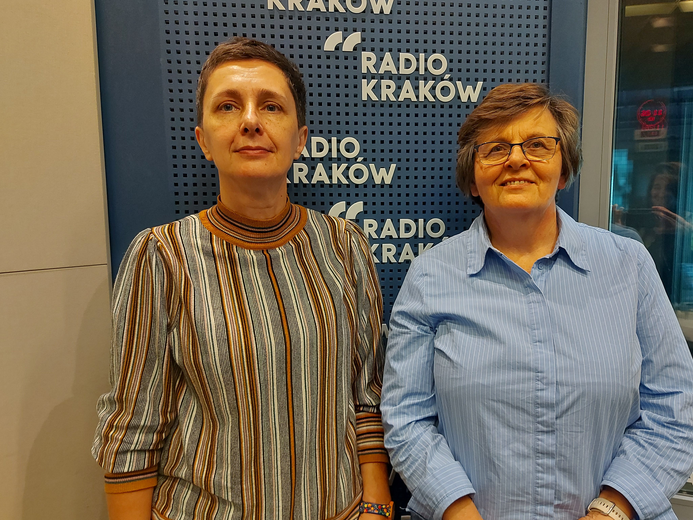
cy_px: 281
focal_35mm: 27
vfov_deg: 51.3
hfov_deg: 65.1
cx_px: 387
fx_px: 541
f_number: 1.8
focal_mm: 5.23
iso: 250
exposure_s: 1/33
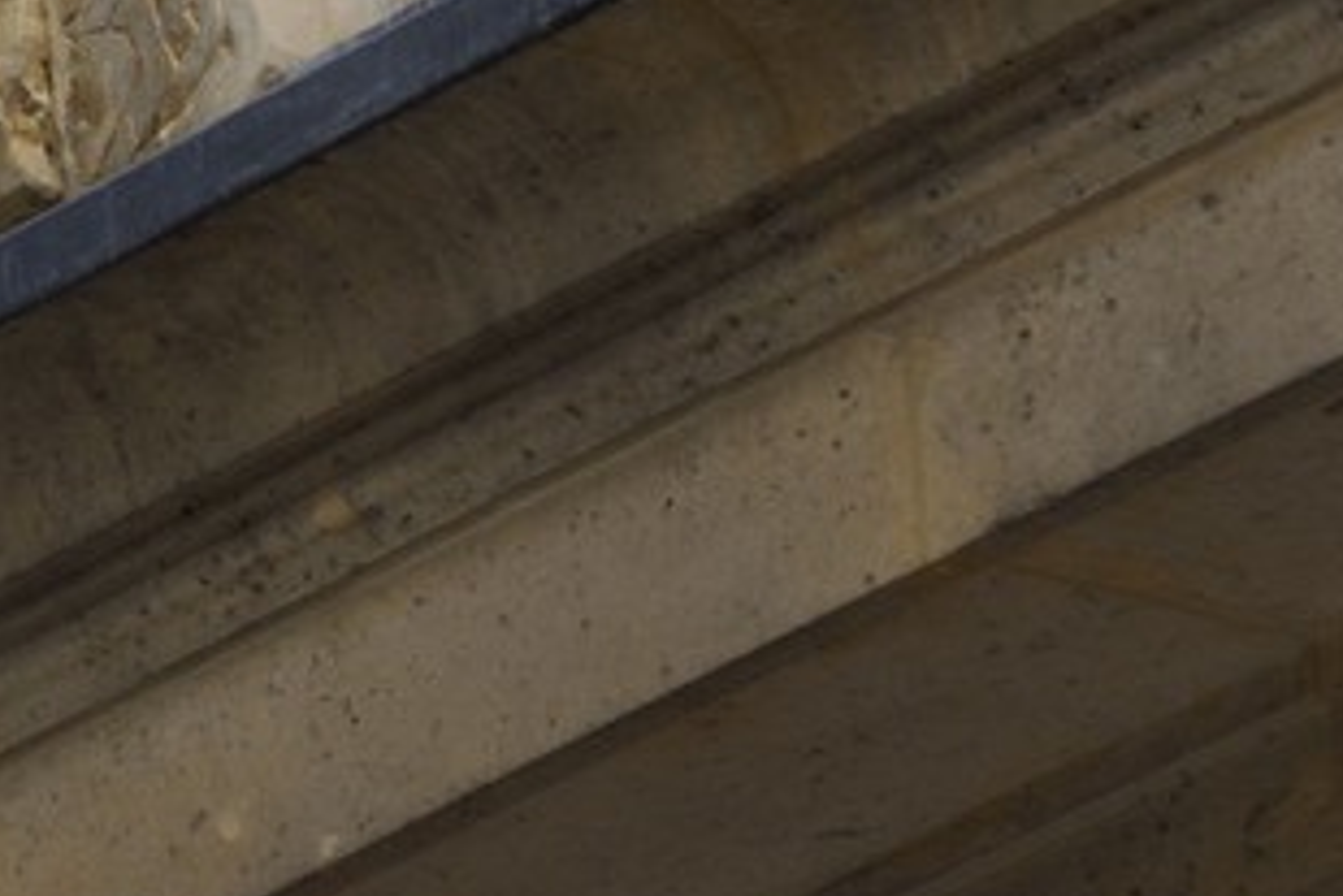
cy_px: -610
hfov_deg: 2.0
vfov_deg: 1.3
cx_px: -2019
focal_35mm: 1031
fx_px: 38478
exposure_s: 1/160
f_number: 11
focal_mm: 200
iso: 200
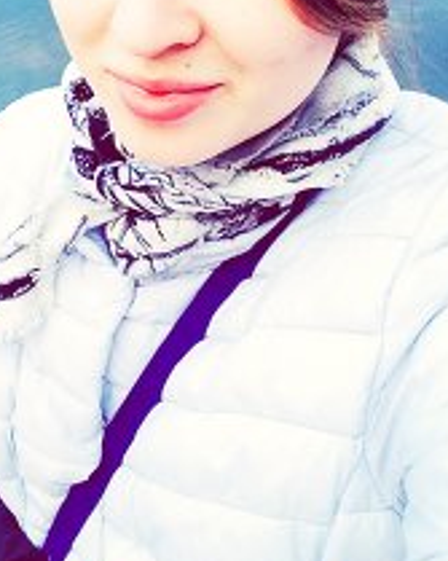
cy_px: 164
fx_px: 829
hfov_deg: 29.9
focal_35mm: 50
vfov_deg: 36.7
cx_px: 138
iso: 80
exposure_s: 1/30
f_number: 2.4
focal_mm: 2.15
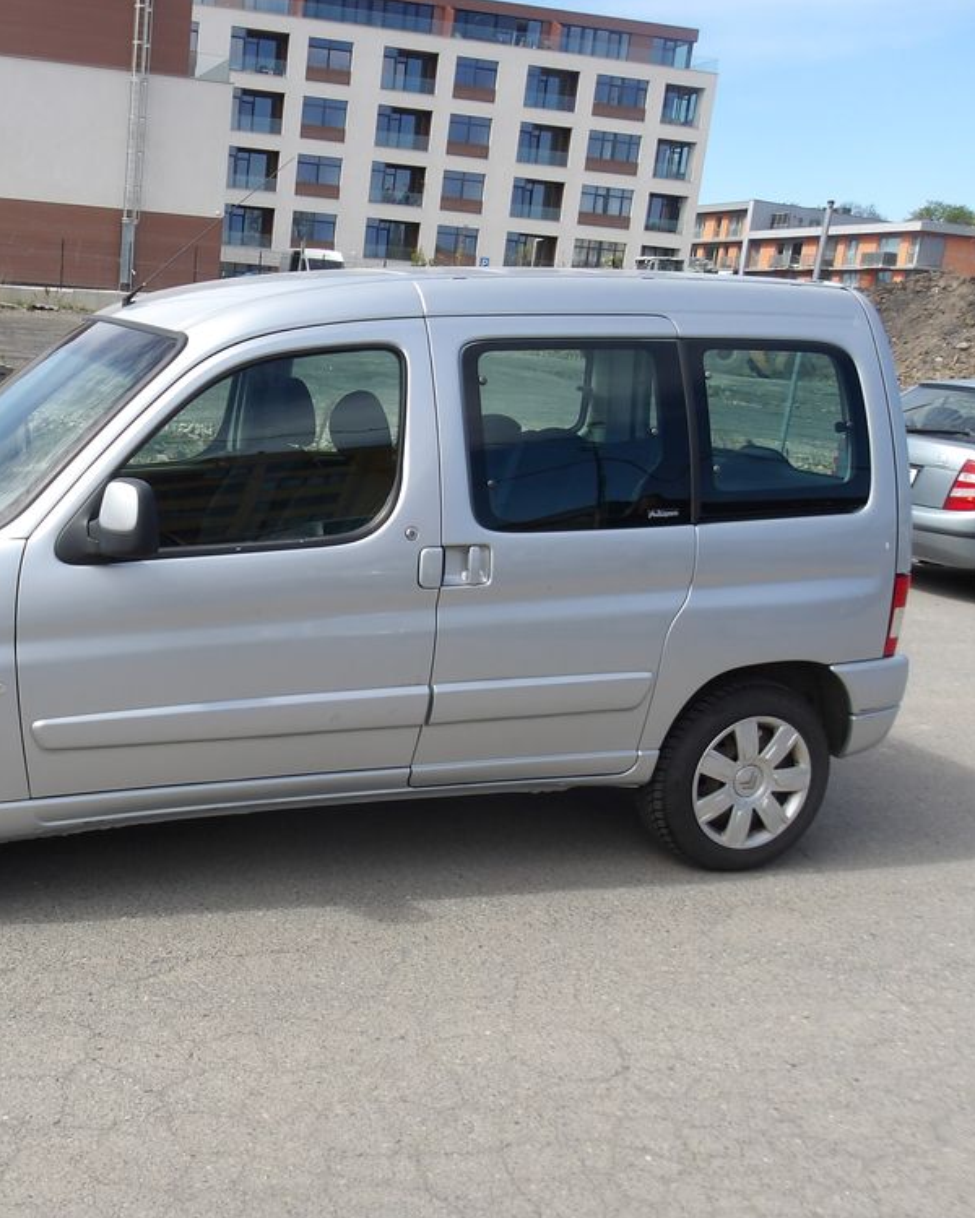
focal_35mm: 36
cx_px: 203
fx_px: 1299
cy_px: 620
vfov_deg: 50.3
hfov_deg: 39.6
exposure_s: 1/929
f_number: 3
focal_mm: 4.9
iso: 100
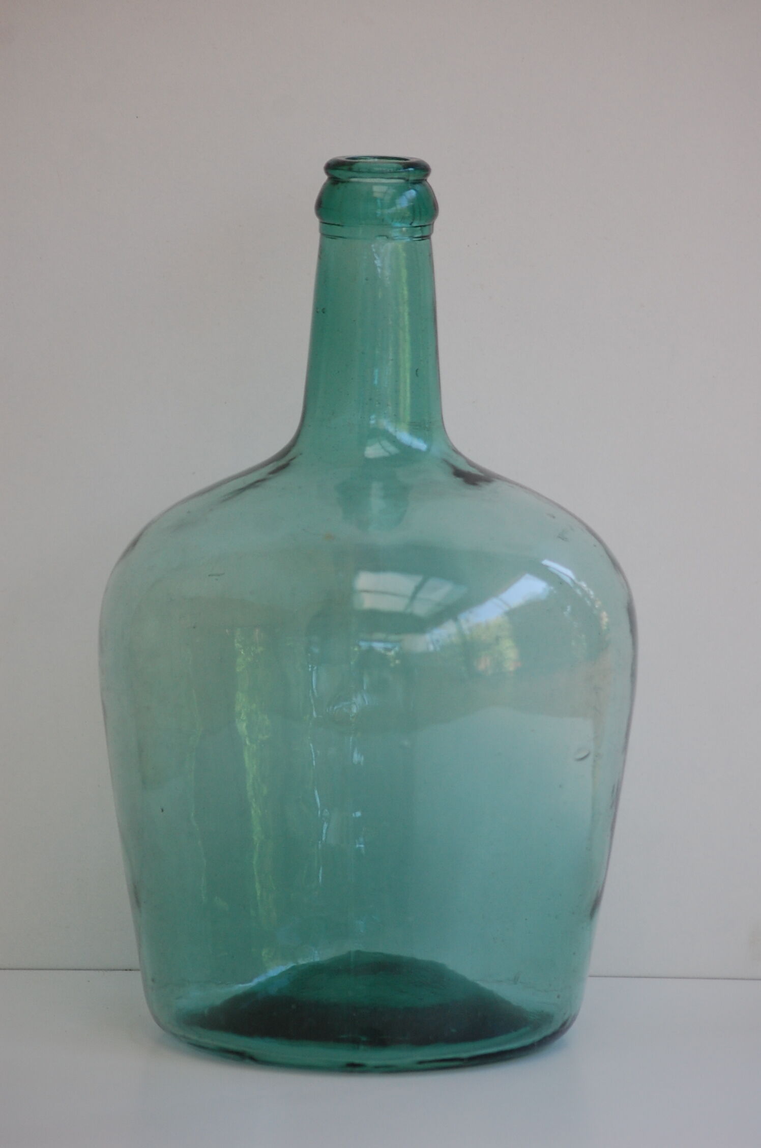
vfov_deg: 11.3
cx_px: 380
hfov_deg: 7.5
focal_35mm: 183
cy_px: 574
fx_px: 5824
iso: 400
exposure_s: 1/160
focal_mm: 122
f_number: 4.2
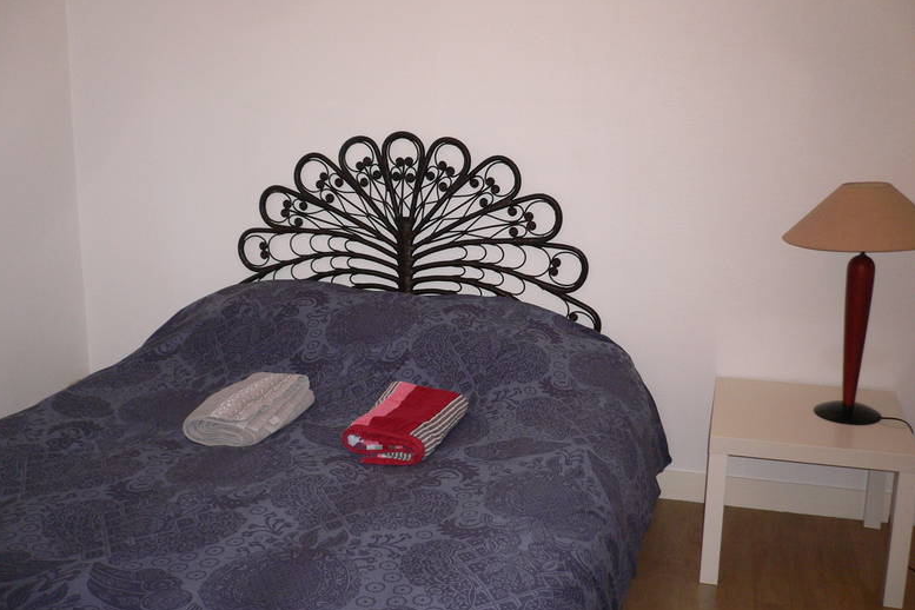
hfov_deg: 51.9
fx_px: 940
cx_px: 453
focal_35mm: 37
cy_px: 278
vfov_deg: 35.9
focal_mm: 5.8
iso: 200
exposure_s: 1/60
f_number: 2.8
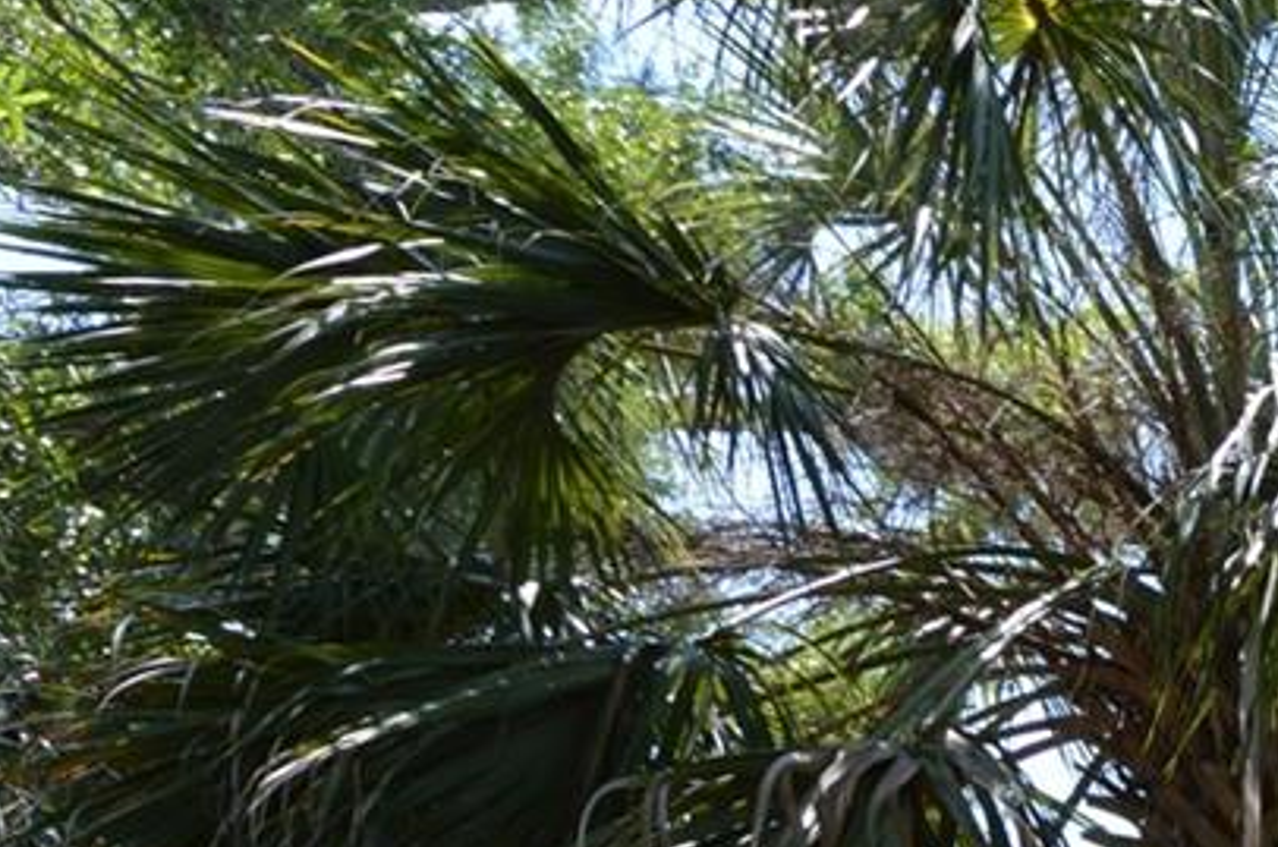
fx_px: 2516
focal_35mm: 71
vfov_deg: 16.5
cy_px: 1450
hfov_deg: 20.3
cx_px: 2307
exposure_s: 1/160
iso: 100
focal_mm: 12
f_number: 6.3
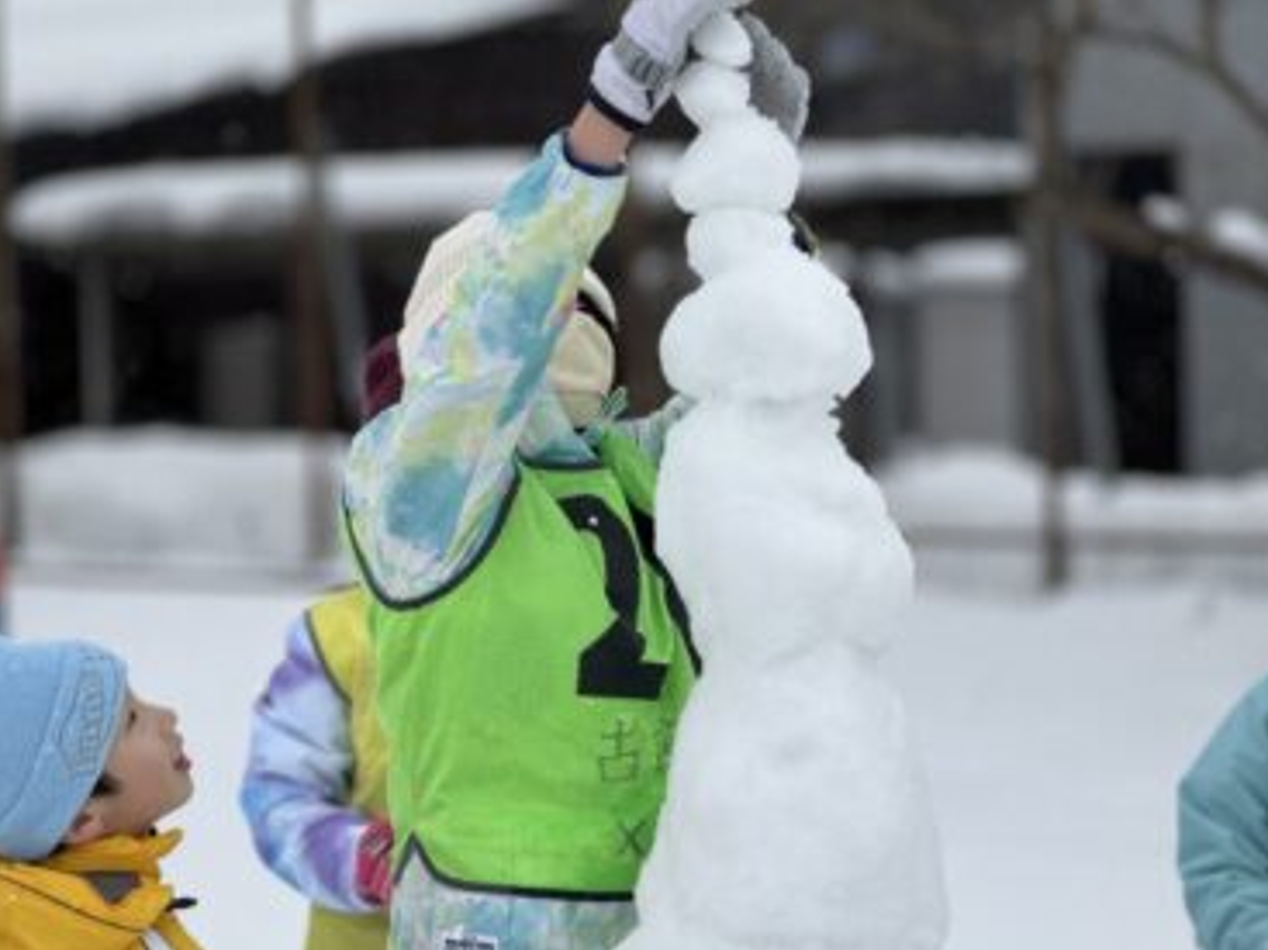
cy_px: 477
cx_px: 632
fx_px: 4431
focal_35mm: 121
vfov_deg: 12.2
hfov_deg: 16.3
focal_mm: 15.66
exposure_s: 1/850
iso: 50
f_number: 2.8
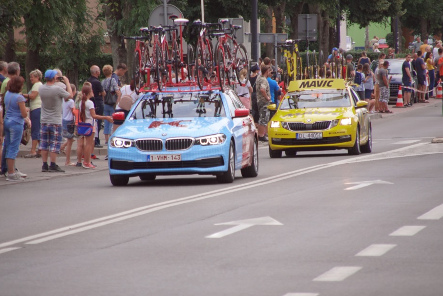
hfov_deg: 6.4
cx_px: 227
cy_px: 143
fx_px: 3976
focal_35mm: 323
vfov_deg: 4.3
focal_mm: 200
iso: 400
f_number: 7.1
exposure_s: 1/320
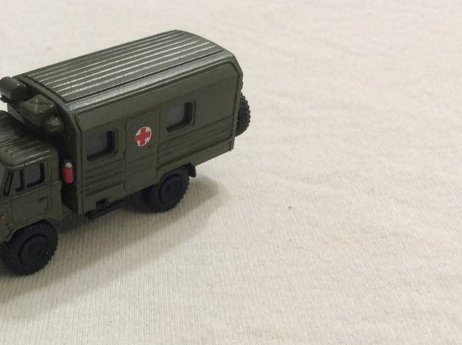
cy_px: 205
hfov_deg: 35.1
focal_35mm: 53
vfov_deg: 27.4
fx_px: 706
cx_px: 95
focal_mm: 3.3
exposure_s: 1/24
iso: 80
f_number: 2.4
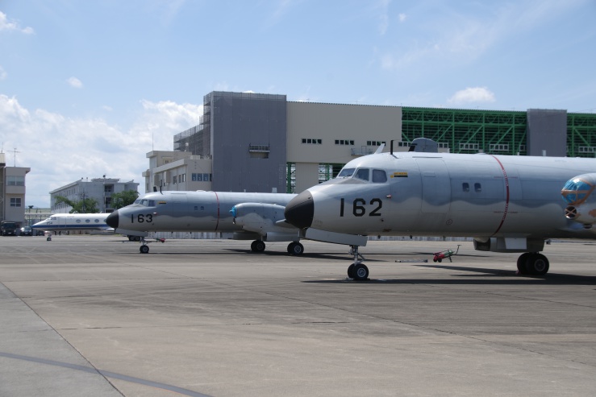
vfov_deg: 23.8
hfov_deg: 35.0
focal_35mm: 57
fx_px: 944
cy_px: 198
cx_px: 298
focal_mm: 37
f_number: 8
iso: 160
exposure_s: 1/320
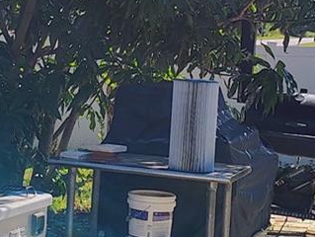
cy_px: -21
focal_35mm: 120
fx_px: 1093
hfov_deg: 16.3
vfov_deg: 12.2
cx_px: 78
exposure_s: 1/1277
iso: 120
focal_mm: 5.56
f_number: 1.8
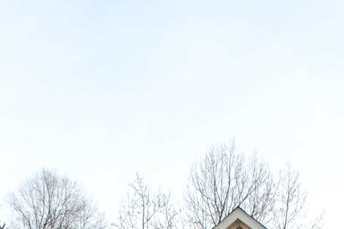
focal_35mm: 133
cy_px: 479
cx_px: 129
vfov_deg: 9.5
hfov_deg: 15.4
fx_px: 1270
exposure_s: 1/500
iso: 220
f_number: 5.6
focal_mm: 20
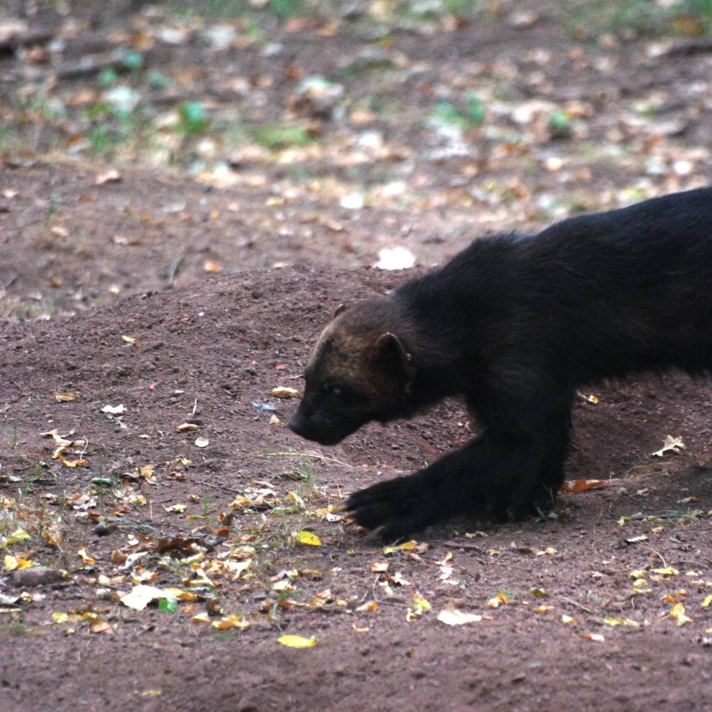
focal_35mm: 574
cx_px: 468
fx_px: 13357
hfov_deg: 3.1
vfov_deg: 3.1
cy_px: 356
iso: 1000
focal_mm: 300
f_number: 5.6
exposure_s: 1/160
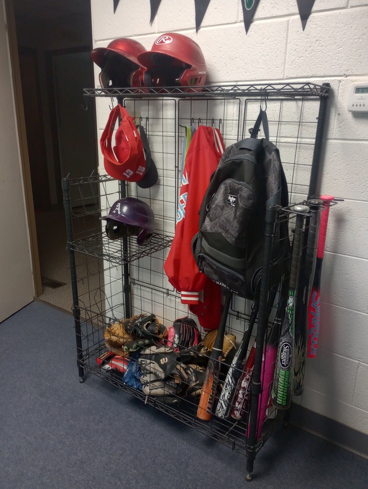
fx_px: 396
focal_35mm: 28
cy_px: 244
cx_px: 184
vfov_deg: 63.4
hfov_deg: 49.9
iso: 1244
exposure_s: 1/24
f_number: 1.8
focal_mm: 4.27
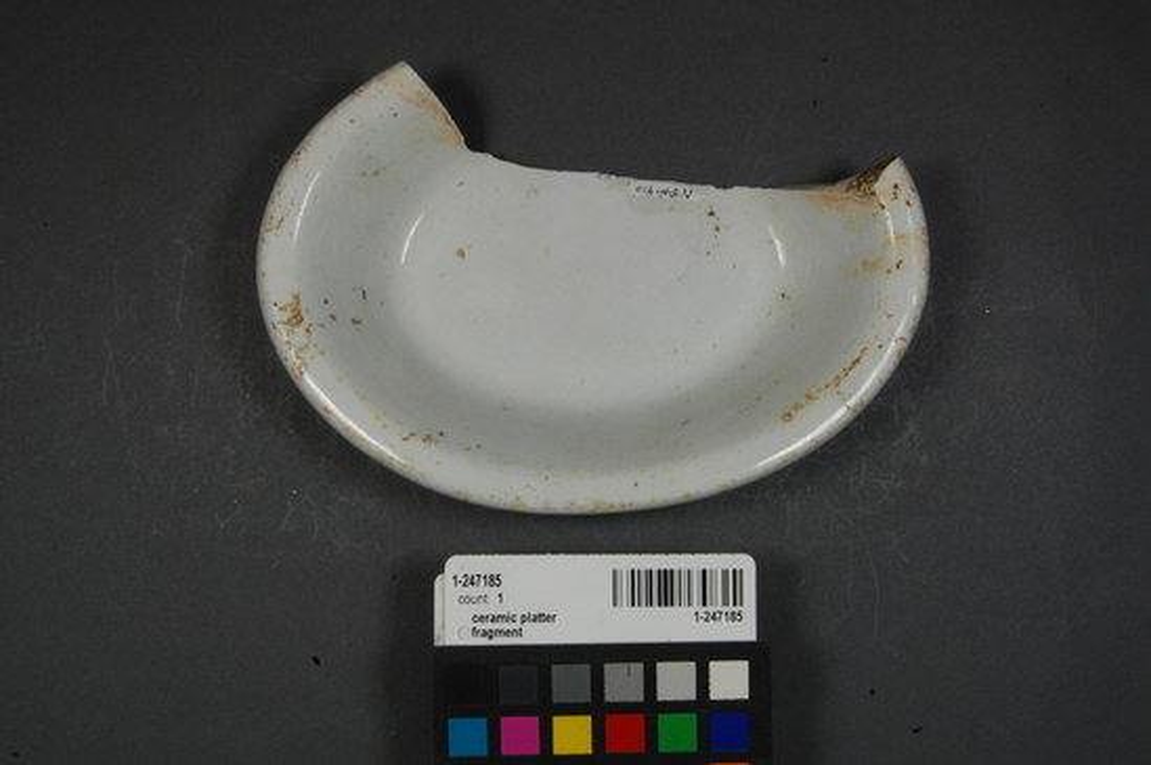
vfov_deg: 29.8
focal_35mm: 45
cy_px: 382
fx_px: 1437
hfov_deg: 43.6
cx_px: 576
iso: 800
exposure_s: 1/30
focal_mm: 30
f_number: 22
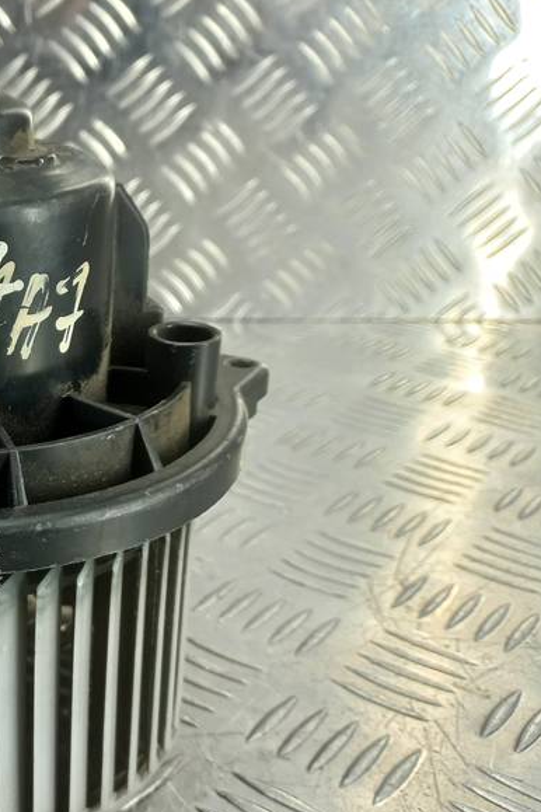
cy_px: 460
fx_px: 1037
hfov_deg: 26.6
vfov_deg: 42.7
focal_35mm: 46
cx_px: -74
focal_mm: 4.6
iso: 80
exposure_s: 1/50
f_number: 1.8
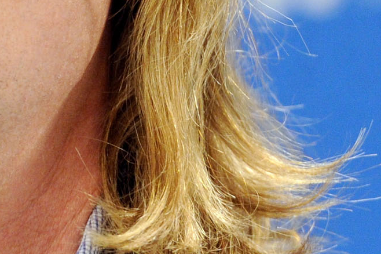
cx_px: -106
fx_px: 9647
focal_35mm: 912
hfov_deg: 2.3
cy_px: -12
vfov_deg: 1.5
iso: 3200
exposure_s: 1/200
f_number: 4
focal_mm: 200
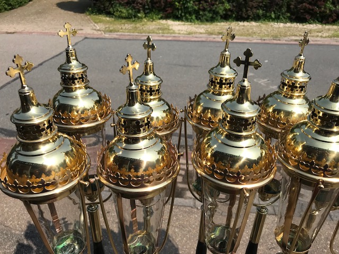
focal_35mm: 28
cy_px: 127
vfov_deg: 49.7
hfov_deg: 63.4
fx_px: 274
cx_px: 170
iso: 20
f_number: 1.8
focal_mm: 3.99
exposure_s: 1/2457
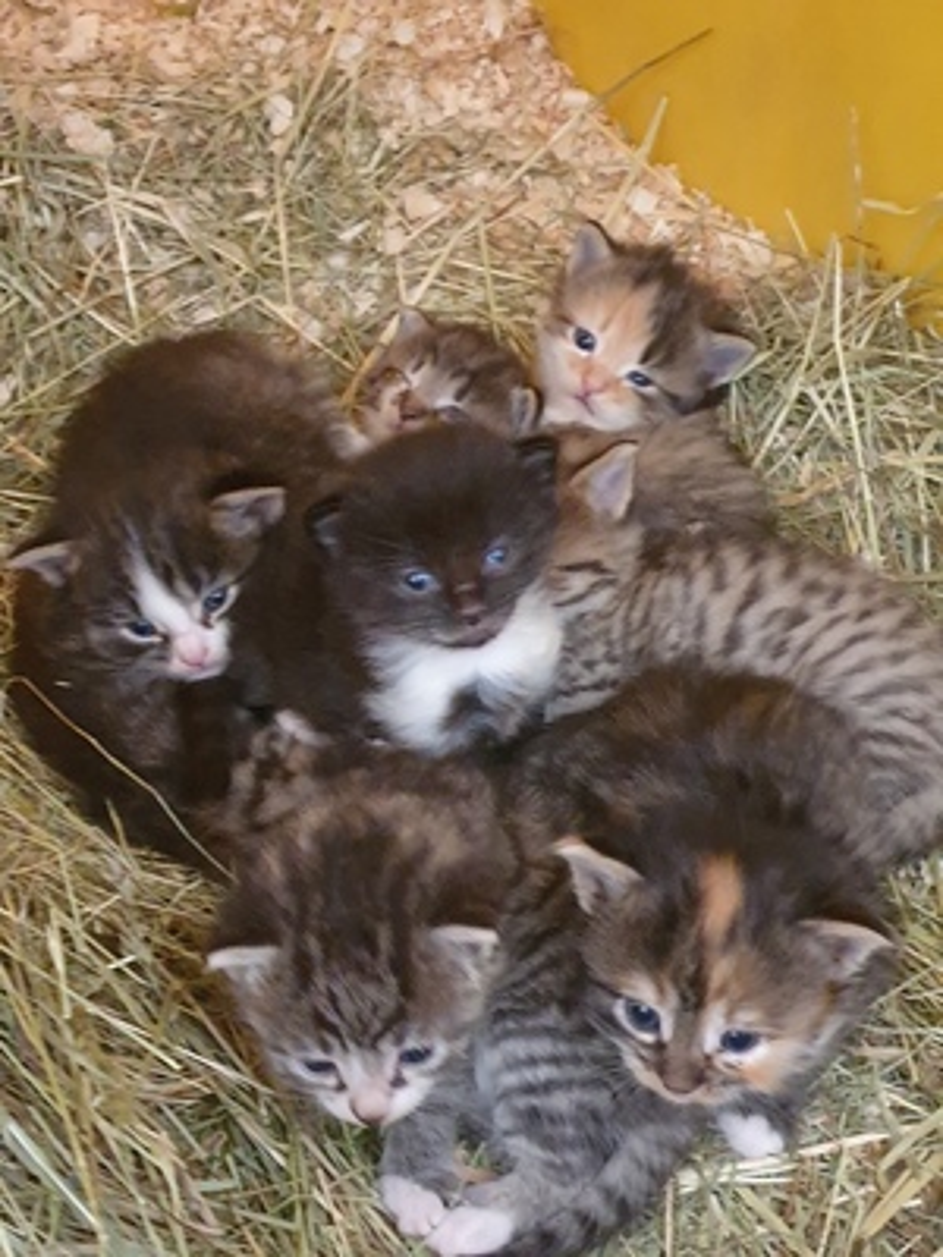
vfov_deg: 67.3
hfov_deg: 53.1
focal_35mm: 26
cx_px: 472
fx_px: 944
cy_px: 628
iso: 640
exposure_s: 1/10
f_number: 1.5
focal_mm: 4.3
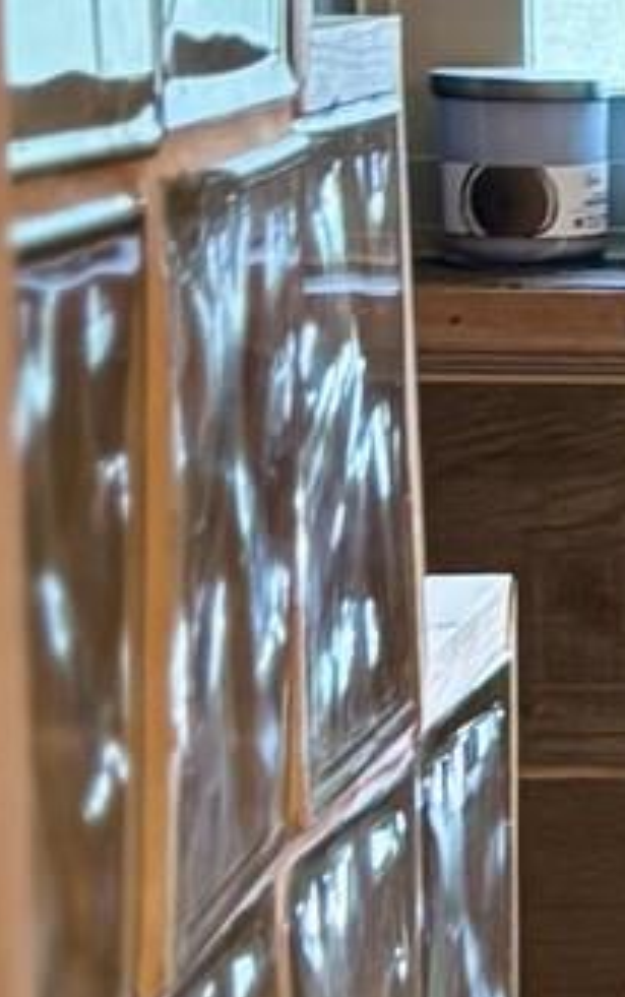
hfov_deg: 6.0
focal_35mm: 194
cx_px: 2274
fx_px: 5276
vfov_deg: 10.8
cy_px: 631
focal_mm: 5.96
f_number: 1.6
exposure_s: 1/60
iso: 250
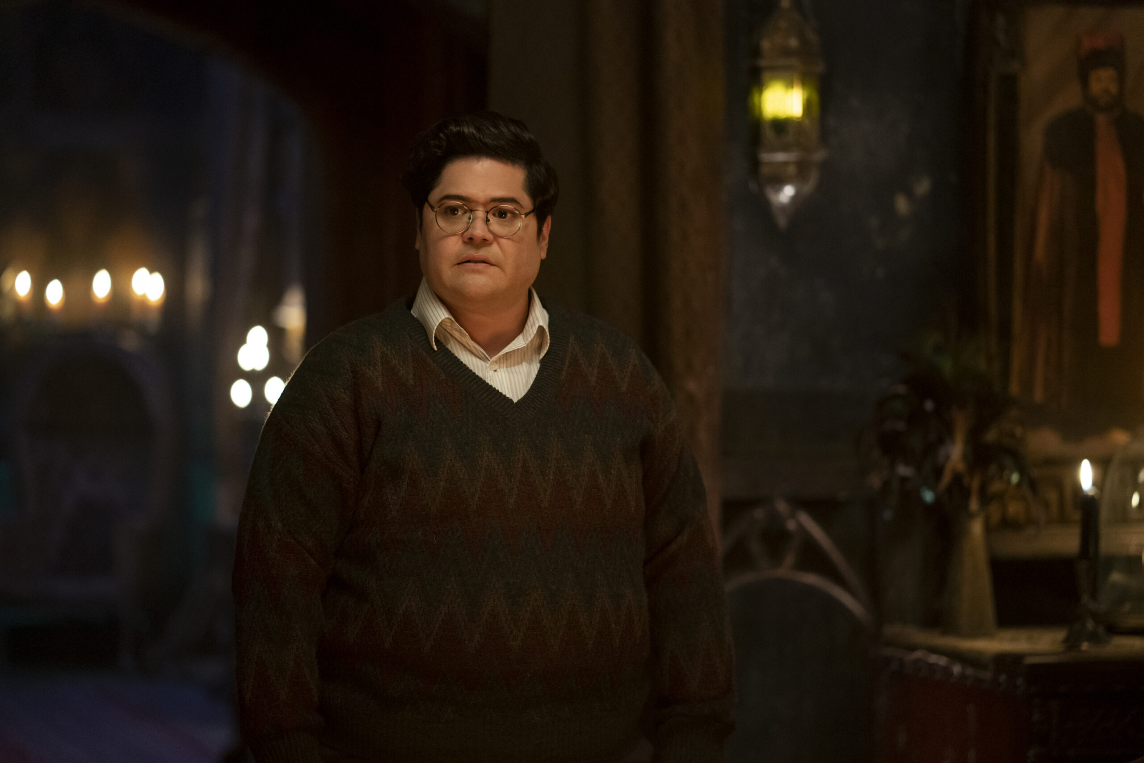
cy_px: 382
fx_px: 2701
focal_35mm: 85
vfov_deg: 16.1
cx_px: 572
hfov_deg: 23.9
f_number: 1.8
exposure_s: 1/160
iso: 3200
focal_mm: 85
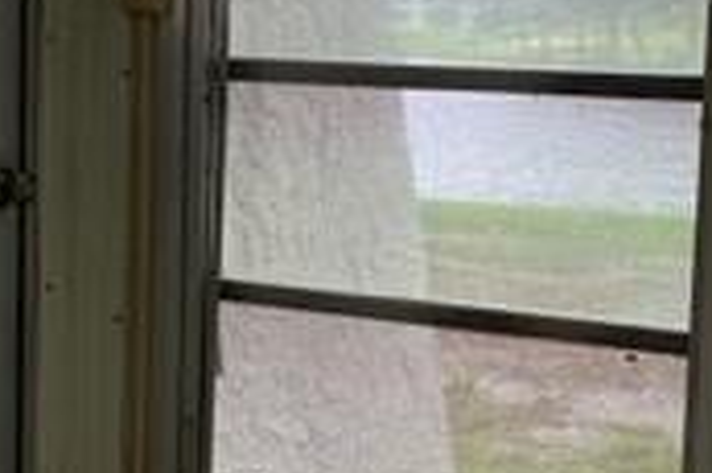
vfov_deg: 13.7
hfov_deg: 20.4
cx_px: 243
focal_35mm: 100
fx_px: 1976
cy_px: 234
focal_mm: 5.1
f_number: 1.6
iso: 64
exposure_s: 1/167
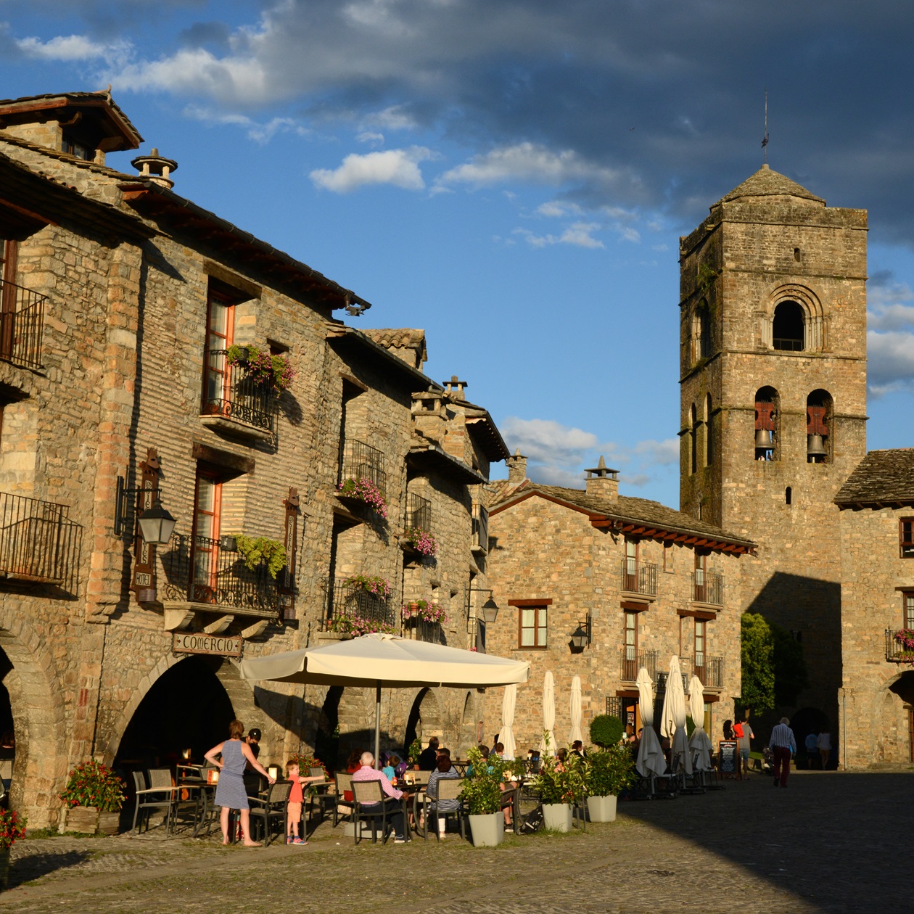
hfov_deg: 31.6
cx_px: 453
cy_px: 462
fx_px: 1613
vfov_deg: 31.6
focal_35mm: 54
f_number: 11
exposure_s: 1/500
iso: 500
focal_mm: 40
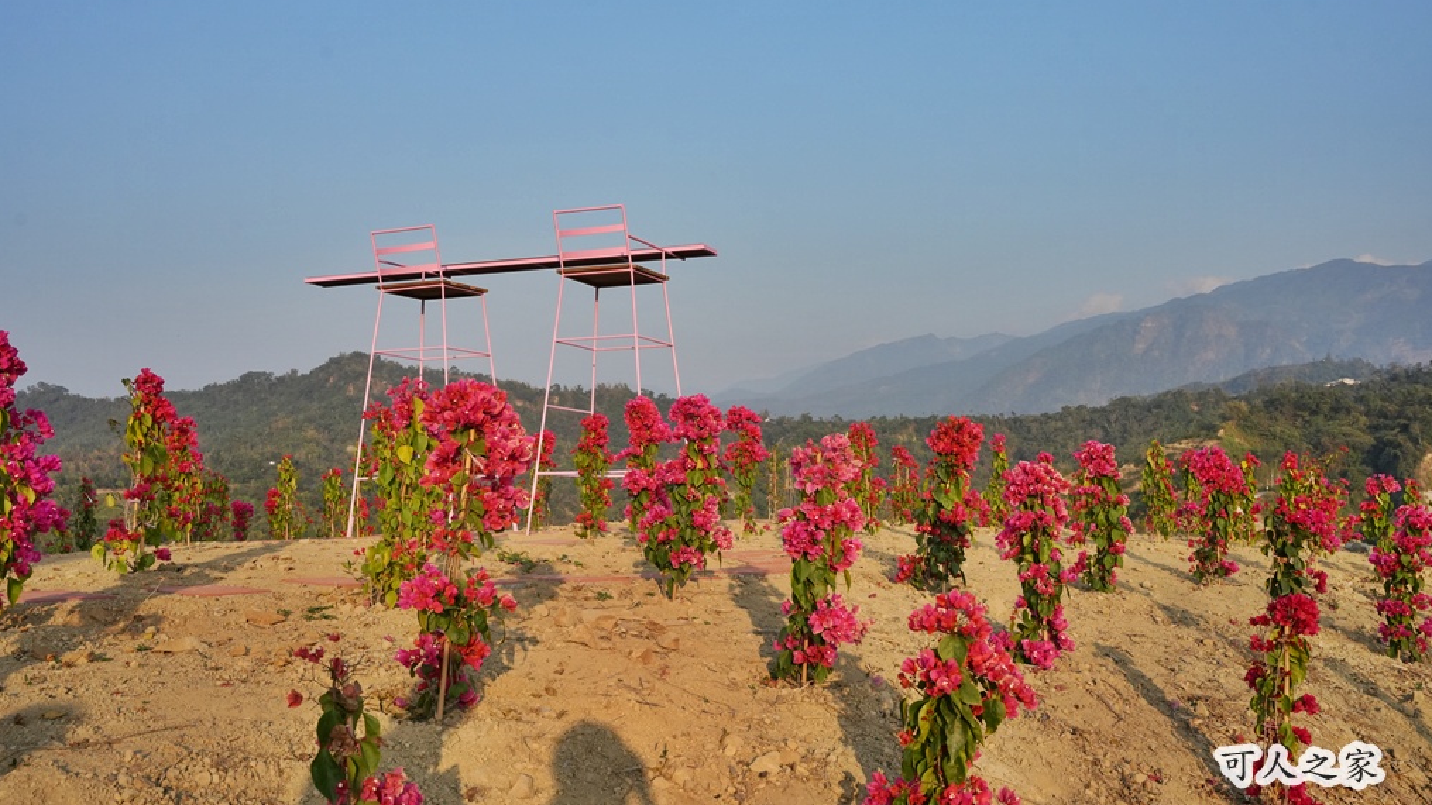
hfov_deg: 53.1
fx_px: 1433
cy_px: 362
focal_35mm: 38
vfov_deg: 31.4
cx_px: 717
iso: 2000
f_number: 9
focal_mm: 35.7
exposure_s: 1/2500
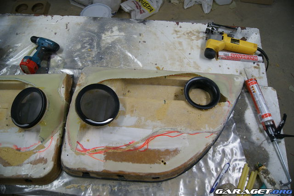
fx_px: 221
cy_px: 98
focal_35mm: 27
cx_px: 147
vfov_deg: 48.0
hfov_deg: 67.4
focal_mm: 18
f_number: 3.5
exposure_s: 1/30
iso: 400
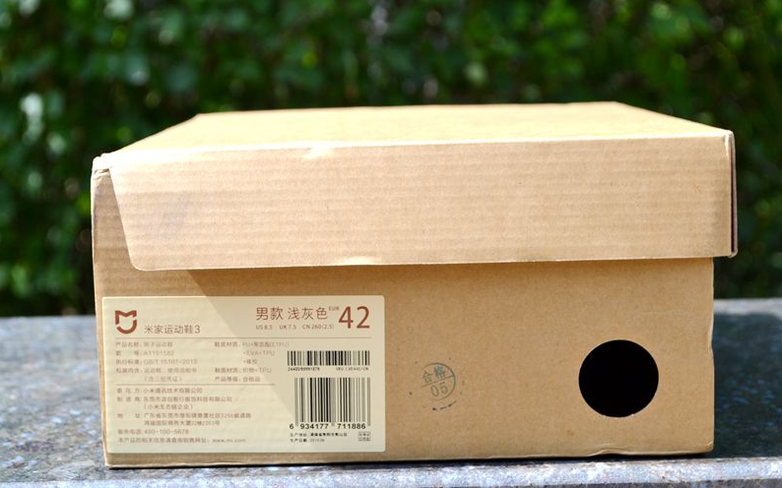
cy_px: 227
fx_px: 1641
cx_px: 390
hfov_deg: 26.8
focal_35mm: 77
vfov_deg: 16.9
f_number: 7.1
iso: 100
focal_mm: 50
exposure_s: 1/200
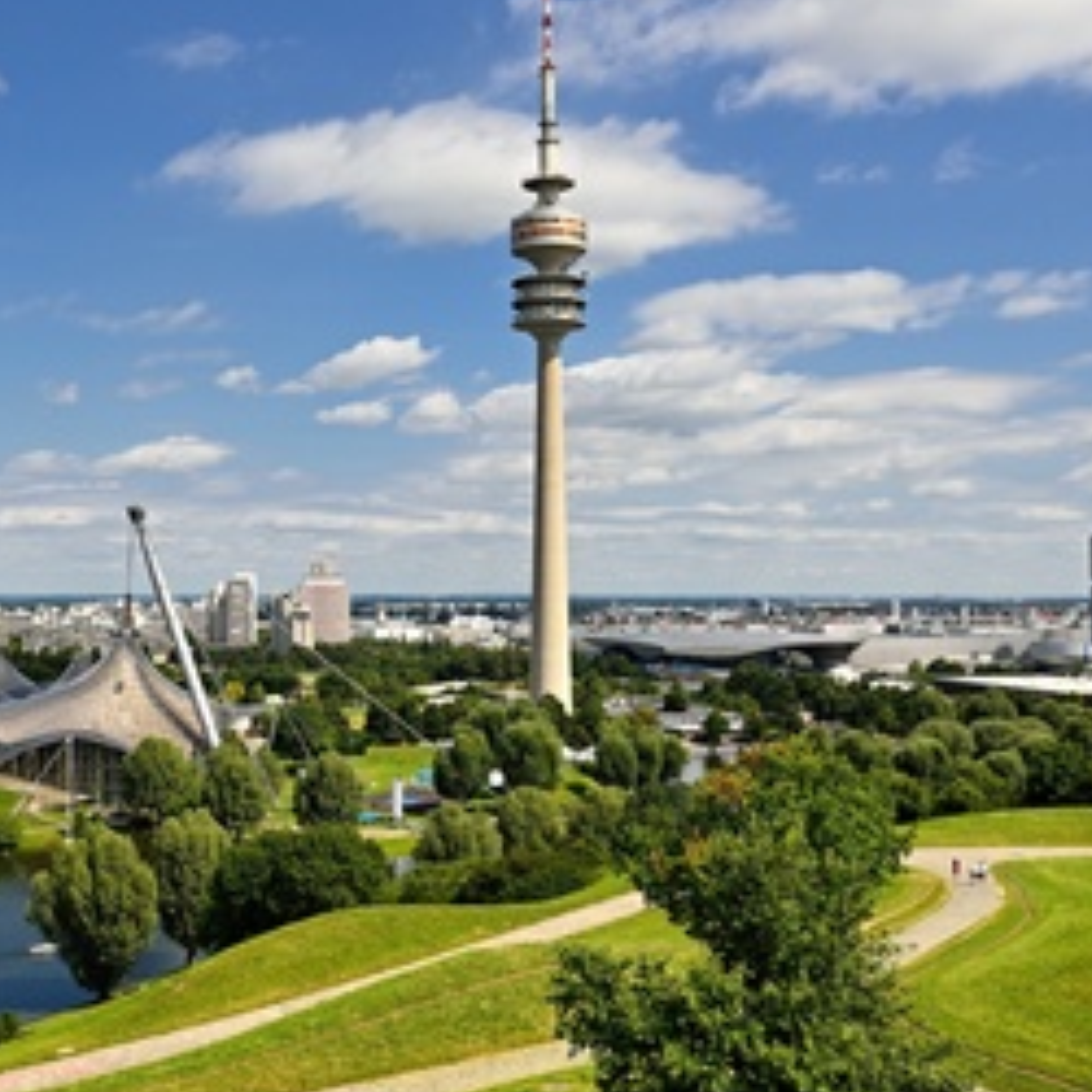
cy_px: 557
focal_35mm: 39
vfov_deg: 42.8
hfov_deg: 42.5
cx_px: 411
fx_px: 1392
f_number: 13
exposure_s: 1/250
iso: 160
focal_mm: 27
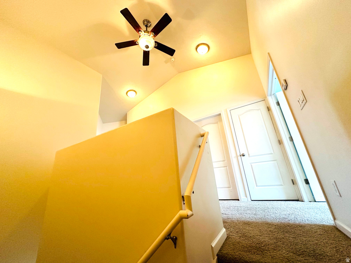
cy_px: 132
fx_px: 142
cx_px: 176
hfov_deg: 102.1
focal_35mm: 14
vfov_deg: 85.7
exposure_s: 1/60
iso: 200
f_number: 2.2
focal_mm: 2.22
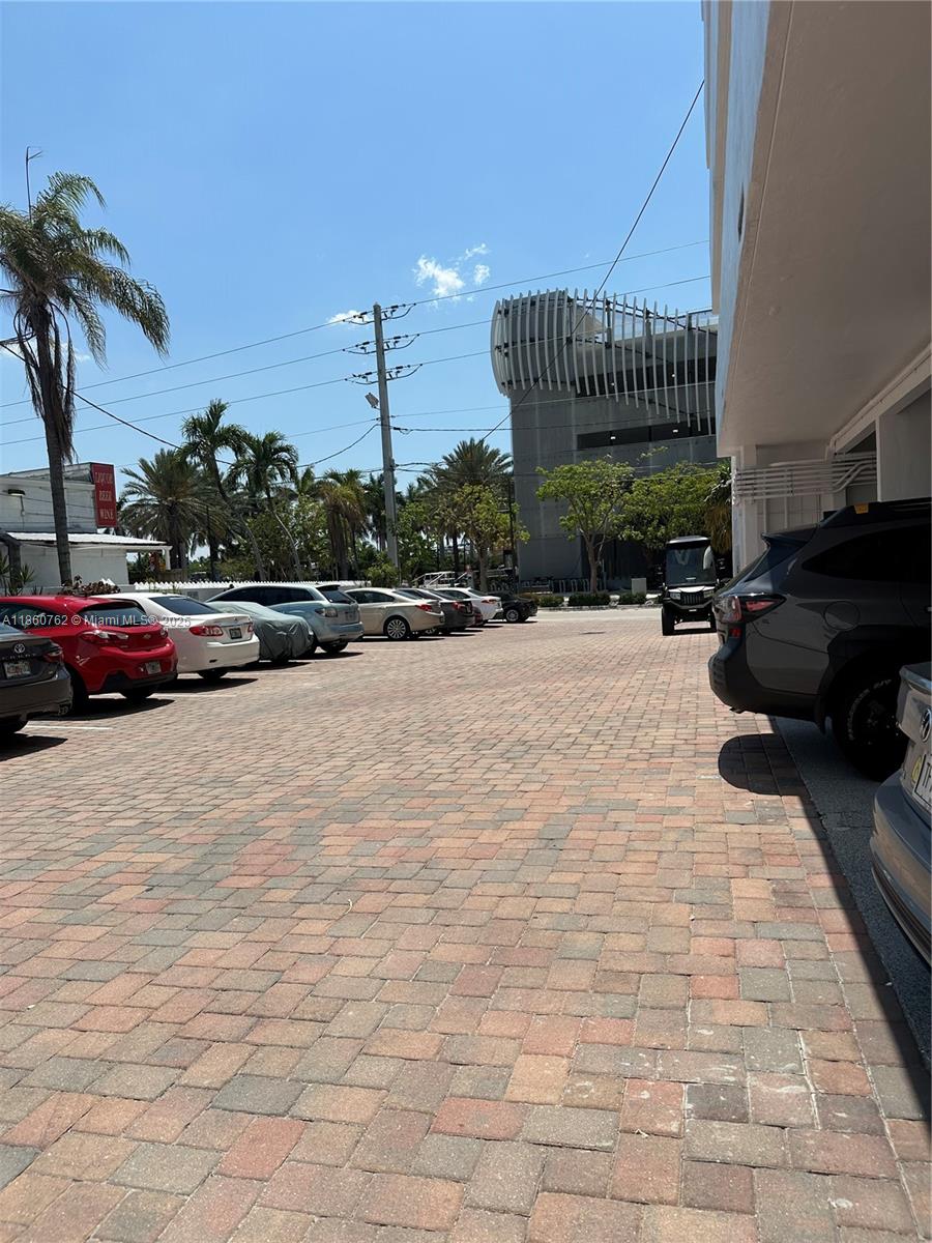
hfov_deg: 56.8
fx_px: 862
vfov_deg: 71.6
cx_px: 466
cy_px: 622
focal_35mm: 24
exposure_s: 1/7576
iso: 80
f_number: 1.78
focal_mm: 6.86
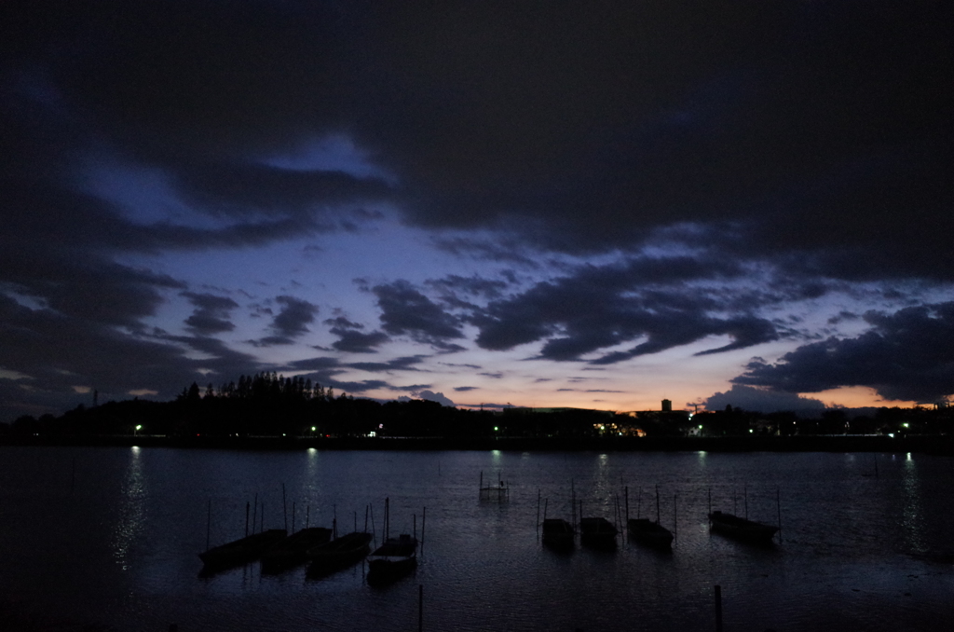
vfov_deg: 46.2
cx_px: 477
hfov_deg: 65.6
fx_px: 740
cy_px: 316
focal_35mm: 28
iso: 3200
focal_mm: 18.3
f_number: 2.8
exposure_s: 1/40
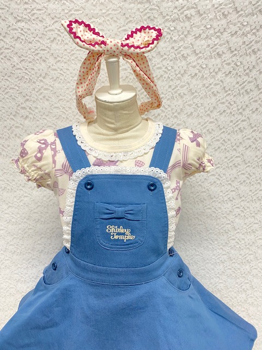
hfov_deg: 53.1
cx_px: 131
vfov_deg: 67.3
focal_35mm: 26
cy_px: 175
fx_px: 262
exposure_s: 1/50
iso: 80
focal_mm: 4.25
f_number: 1.8
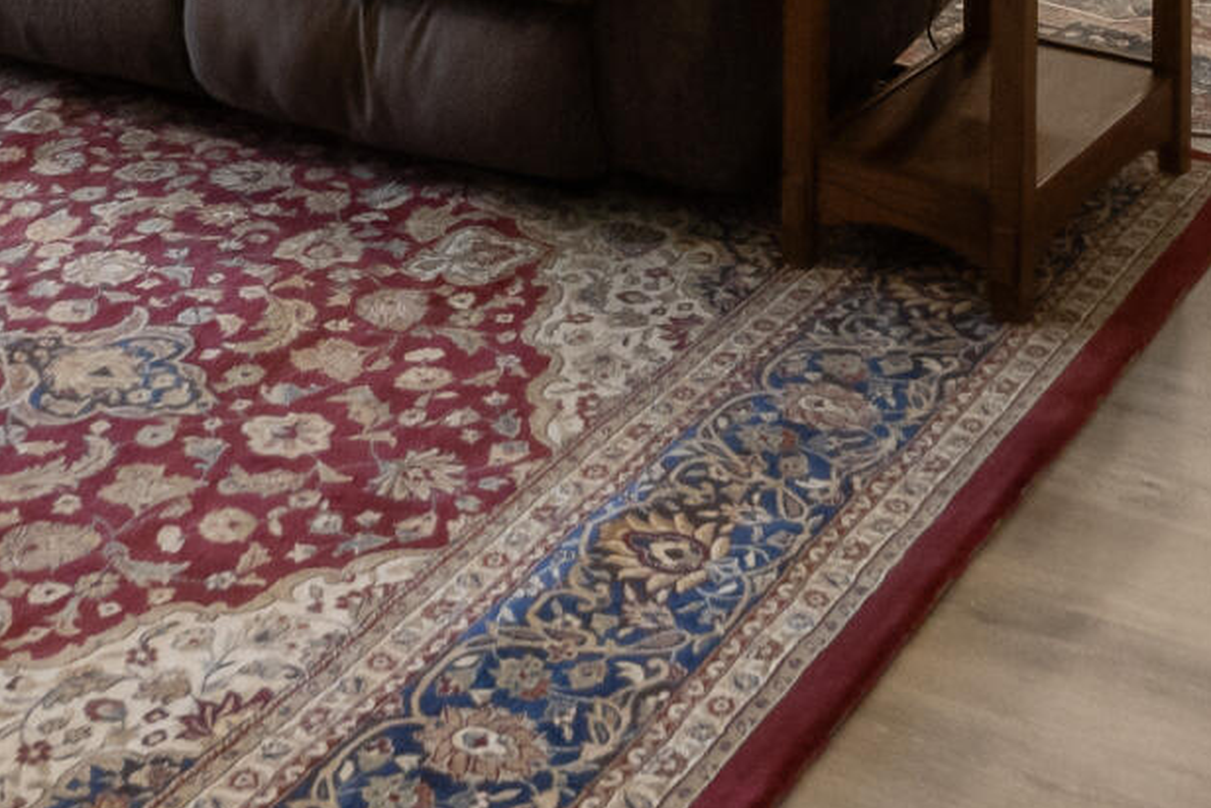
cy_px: -849
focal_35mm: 73
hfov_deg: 27.7
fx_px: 2456
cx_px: 649
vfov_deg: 14.9
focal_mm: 10
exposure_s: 1/13
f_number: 8
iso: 800
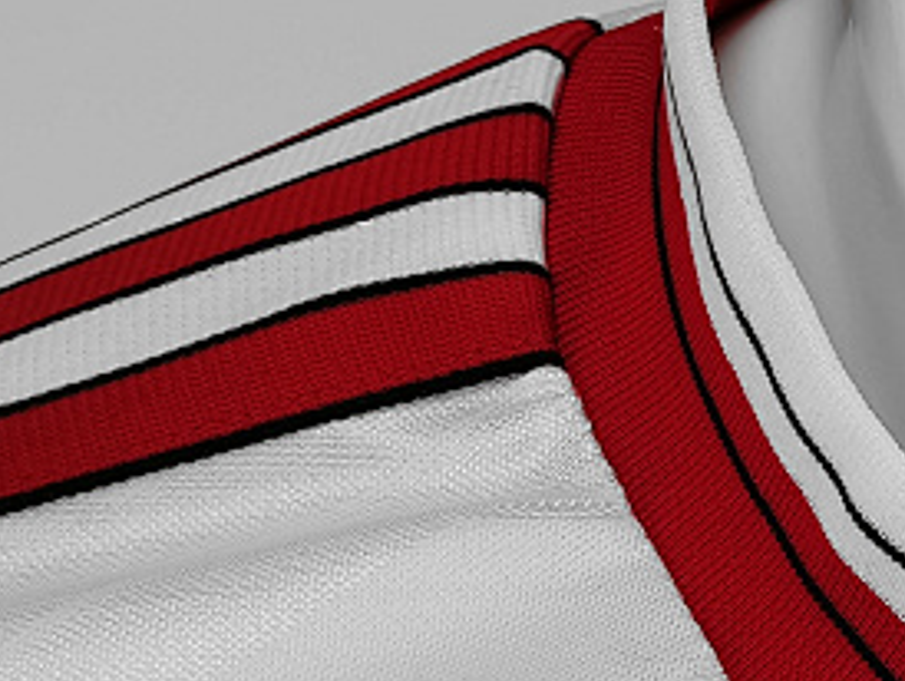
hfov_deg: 13.5
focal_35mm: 134
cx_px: 1529
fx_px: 3506
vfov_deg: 11.1
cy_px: 221
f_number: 1.8
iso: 125
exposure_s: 1/100
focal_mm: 5.58
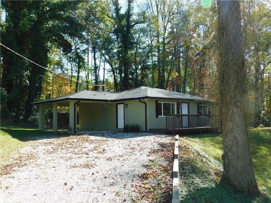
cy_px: 102
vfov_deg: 39.7
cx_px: 136
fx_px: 282
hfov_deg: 51.4
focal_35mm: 36
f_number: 3.5
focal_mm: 6.3
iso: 125
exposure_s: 1/250
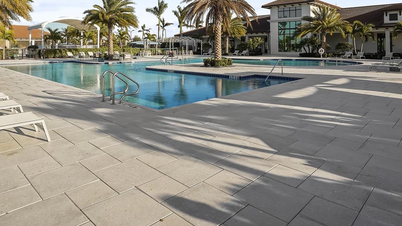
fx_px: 256
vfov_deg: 45.1
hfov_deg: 76.2
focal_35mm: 24
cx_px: 188
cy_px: 42
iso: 1600
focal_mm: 16
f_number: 9
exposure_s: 1/3200
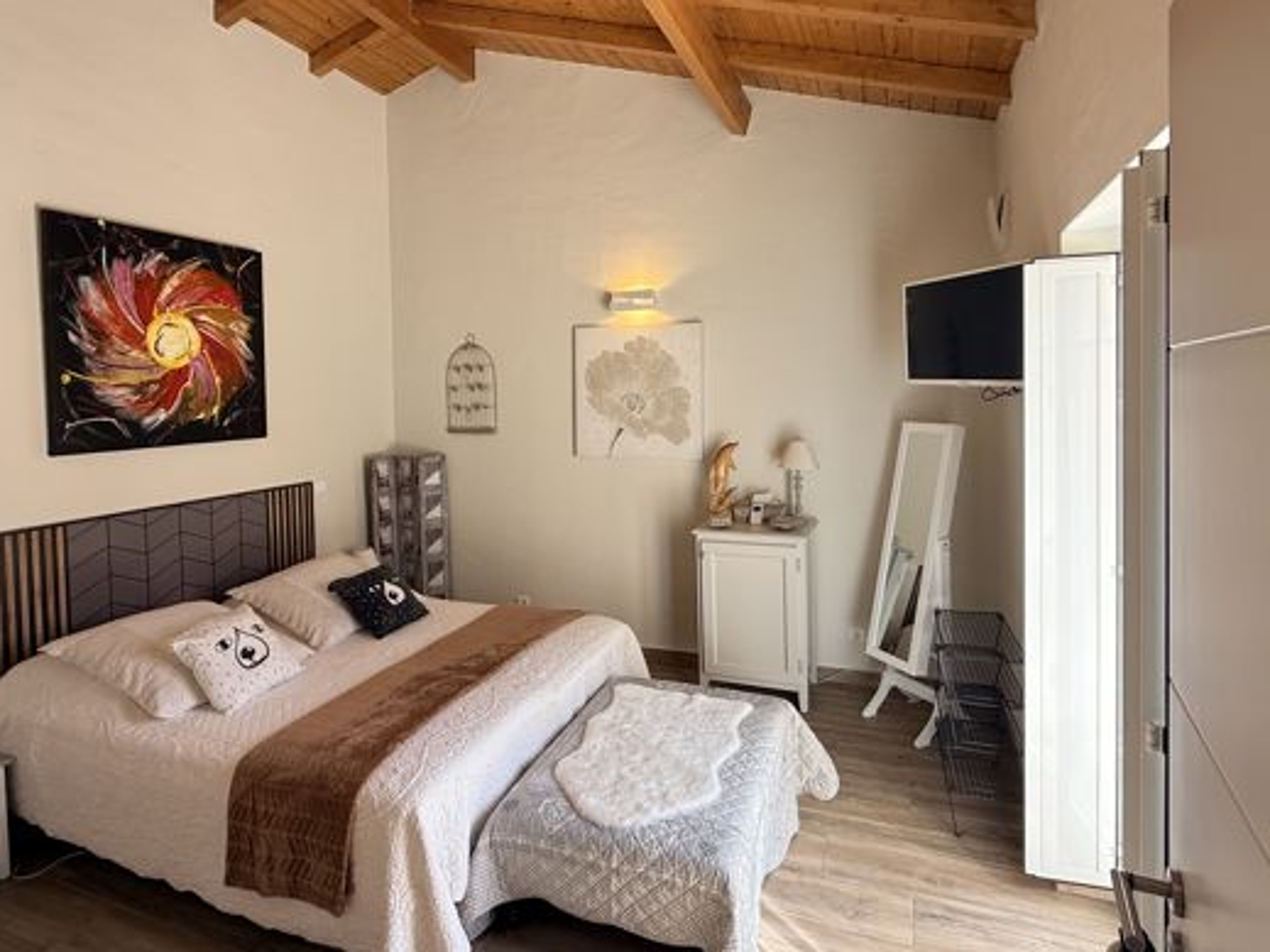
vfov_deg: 68.3
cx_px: 645
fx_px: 697
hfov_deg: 84.7
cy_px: 409
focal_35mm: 19
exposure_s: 1/111
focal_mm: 2.22
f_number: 2.2
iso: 64
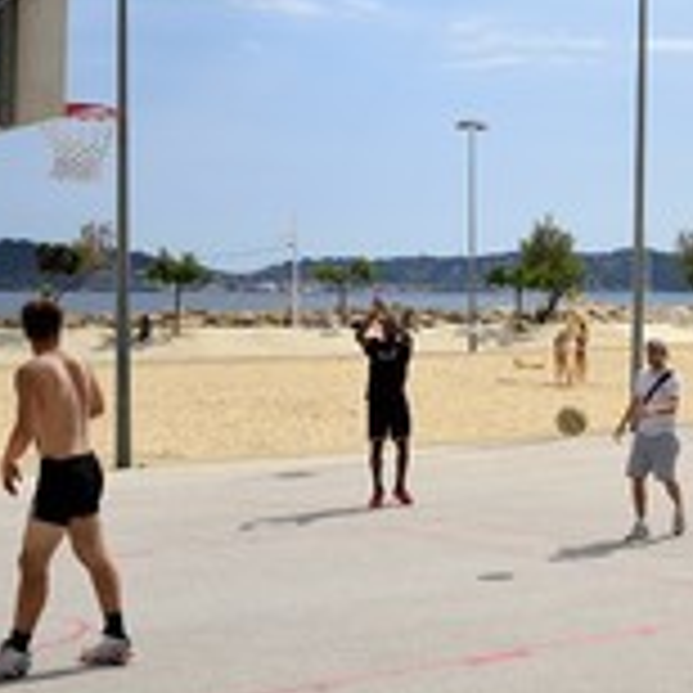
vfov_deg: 25.7
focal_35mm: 67
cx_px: 666
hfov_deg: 24.7
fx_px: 1518
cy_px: 292
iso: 200
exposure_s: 1/1600
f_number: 9
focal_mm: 29
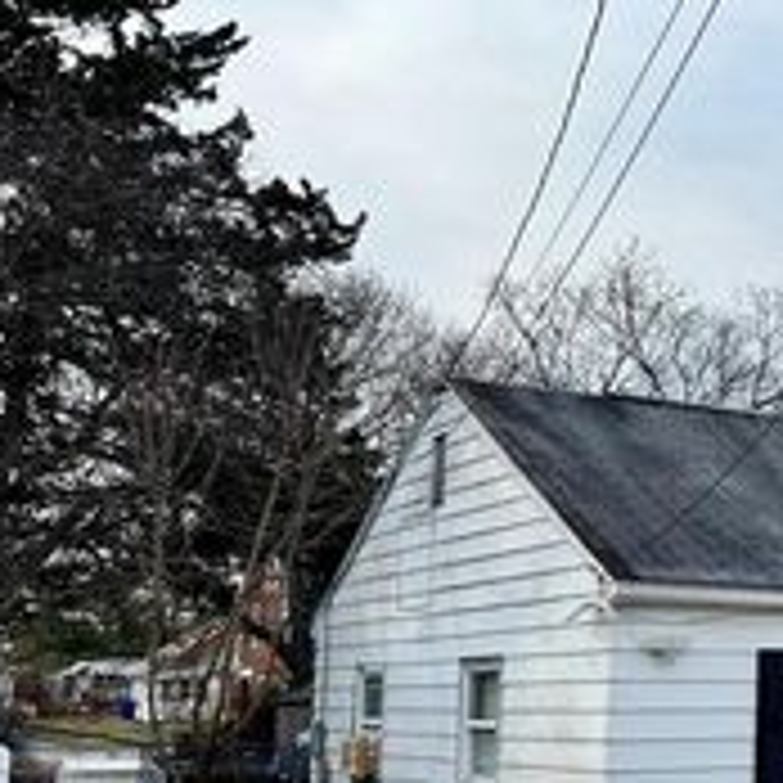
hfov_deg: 22.3
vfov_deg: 26.0
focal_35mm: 66
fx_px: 1689
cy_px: 520
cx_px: 1116
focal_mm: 5.7
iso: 50
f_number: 1.5
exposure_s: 1/2994
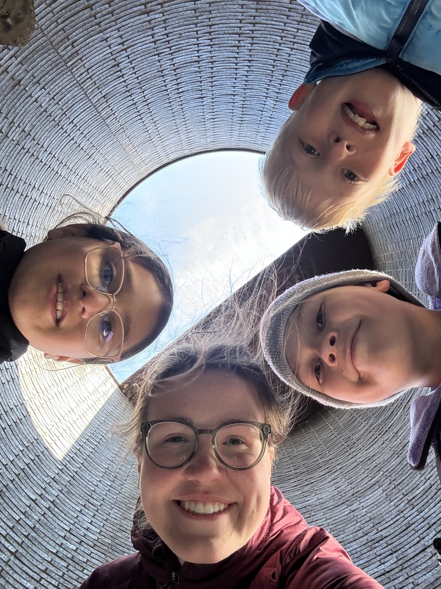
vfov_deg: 60.0
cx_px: 220
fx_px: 510
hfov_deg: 46.8
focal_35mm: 30
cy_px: 294
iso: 80
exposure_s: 1/63
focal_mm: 2.69
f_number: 1.9
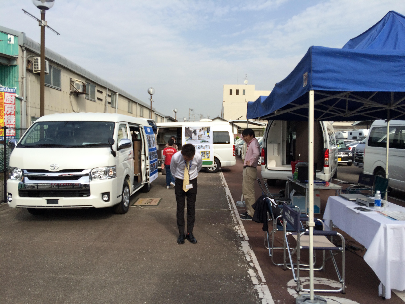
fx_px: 339
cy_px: 152
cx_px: 202
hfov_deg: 61.7
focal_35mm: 29
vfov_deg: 48.2
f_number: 2.2
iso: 32
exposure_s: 1/1520
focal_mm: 4.15
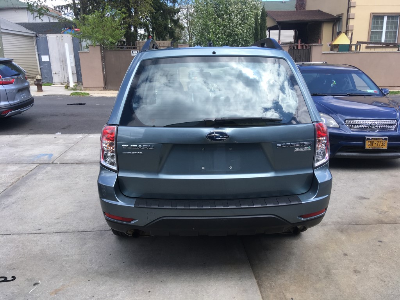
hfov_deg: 61.7
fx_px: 335
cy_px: 150
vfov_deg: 48.2
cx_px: 200
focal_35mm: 29
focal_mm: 4.15
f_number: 2.2
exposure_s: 1/630
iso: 25
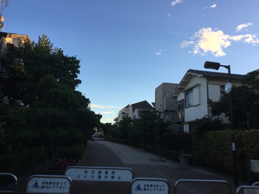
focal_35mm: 29
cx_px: 130
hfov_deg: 61.7
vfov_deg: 48.2
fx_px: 217
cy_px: 97
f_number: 2.2
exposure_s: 1/507
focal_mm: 4.15
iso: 32
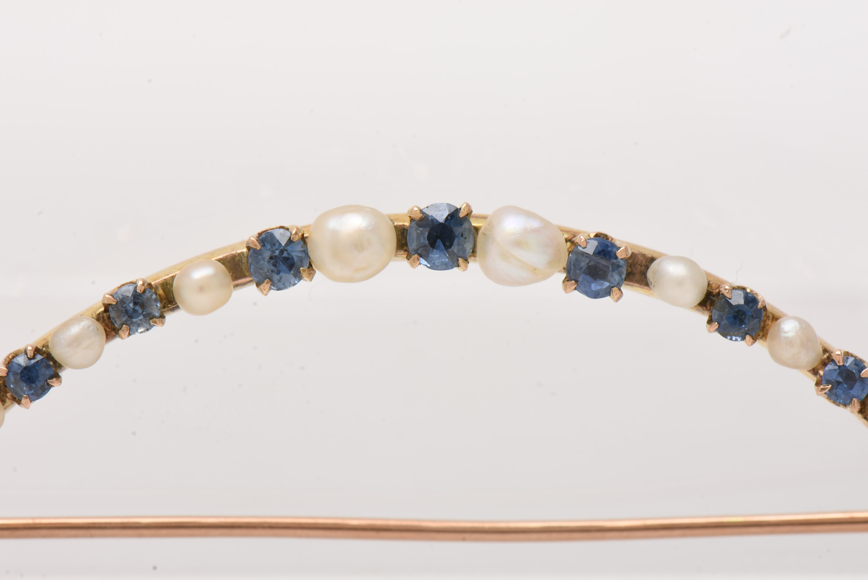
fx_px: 3076
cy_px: 290
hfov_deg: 16.1
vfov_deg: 10.8
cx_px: 434
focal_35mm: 128
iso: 100
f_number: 22
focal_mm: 85
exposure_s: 1/125
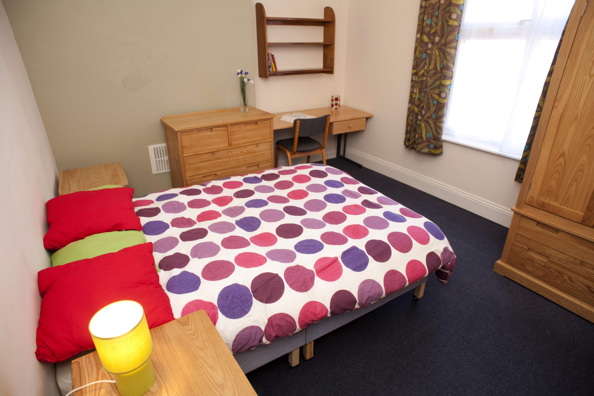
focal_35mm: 20
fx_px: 330
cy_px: 198
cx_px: 297
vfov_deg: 61.9
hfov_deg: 84.0
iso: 200
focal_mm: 20
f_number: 4.5
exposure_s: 1/40
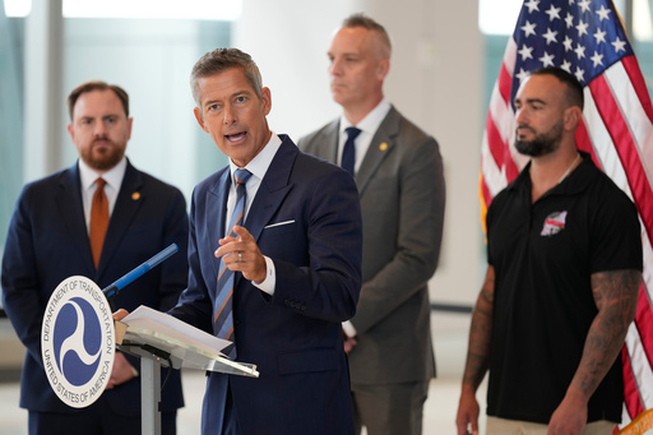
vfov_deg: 8.0
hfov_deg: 12.0
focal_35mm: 171
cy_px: 218
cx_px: 326
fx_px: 3101
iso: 800
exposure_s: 1/350
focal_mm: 171
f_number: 2.8
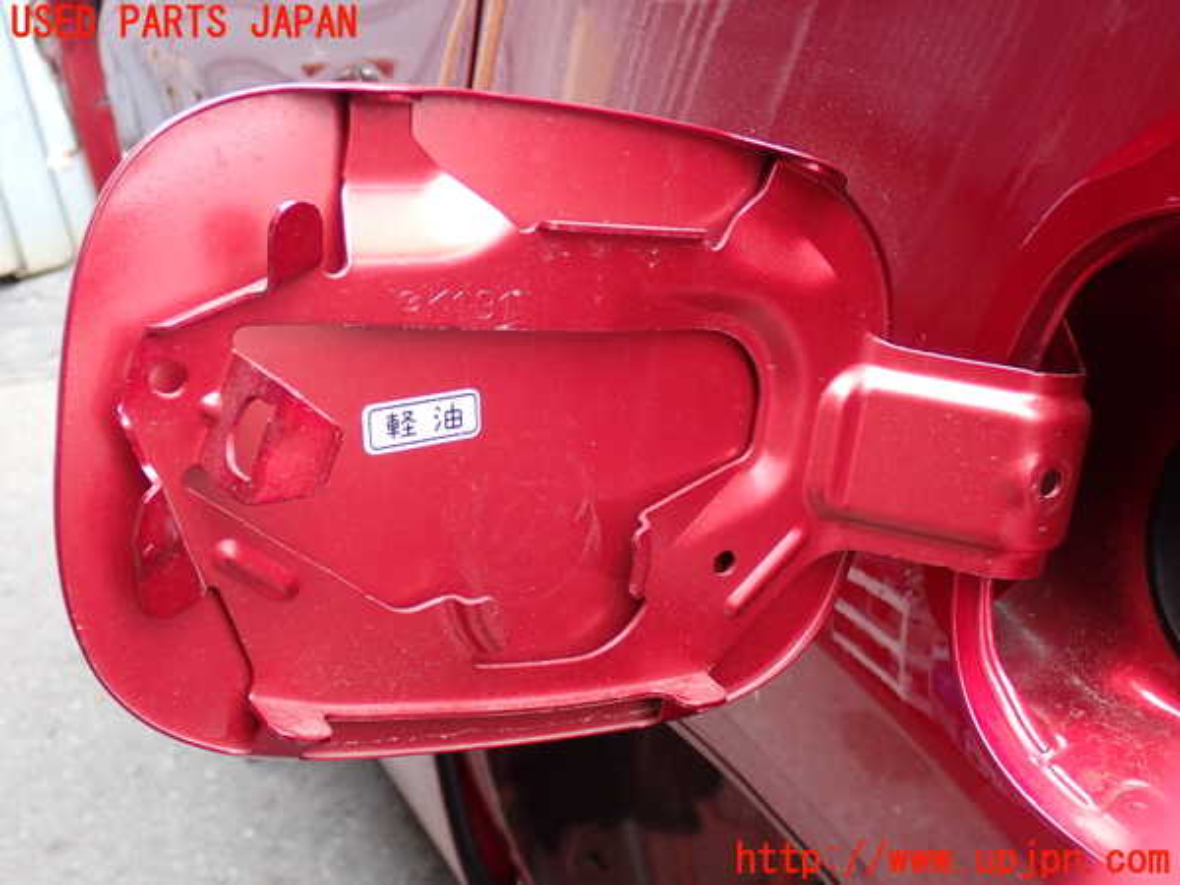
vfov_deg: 30.9
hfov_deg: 40.4
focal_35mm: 47
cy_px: 442
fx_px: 1602
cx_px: 590
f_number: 3.1
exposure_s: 1/80
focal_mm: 8.4
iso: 200
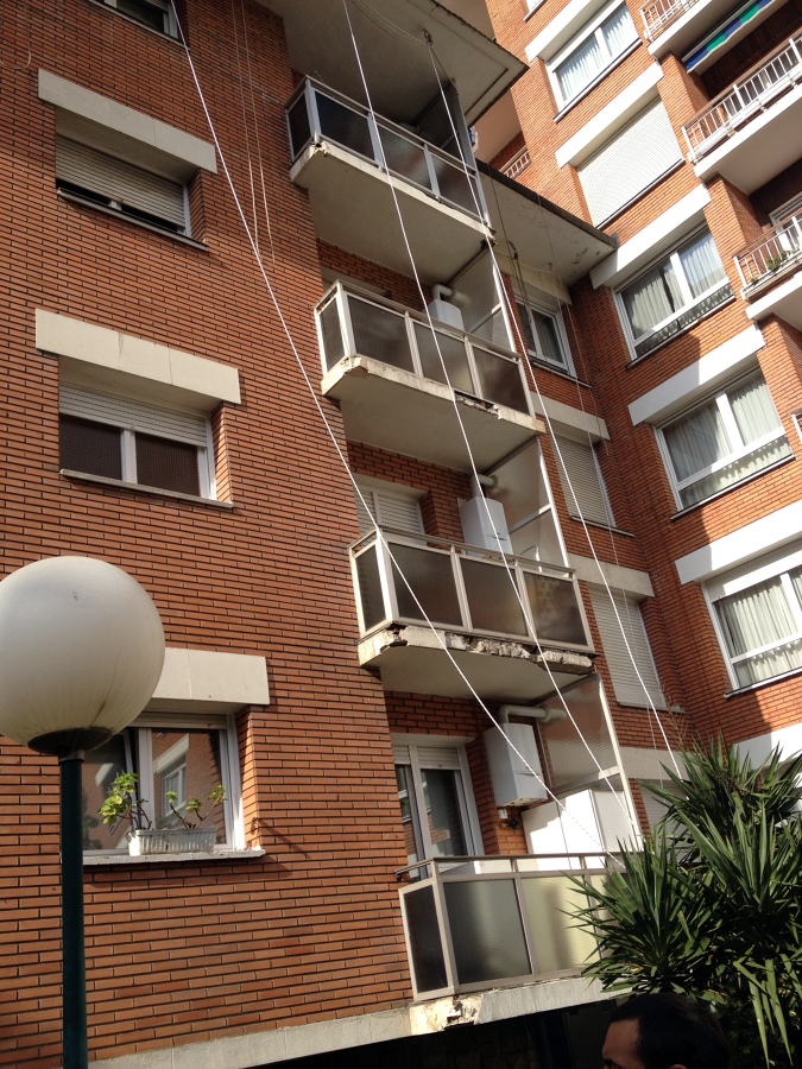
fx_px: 1081
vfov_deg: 52.6
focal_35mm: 35
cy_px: 534
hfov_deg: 40.7
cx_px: 401
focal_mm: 4.28
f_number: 2.4
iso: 50
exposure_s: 1/1200
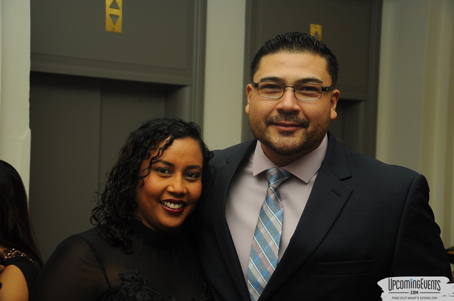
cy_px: 150
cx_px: 227
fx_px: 756
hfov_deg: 33.4
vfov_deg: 22.6
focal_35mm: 60
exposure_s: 1/50
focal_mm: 40
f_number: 4.5
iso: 400
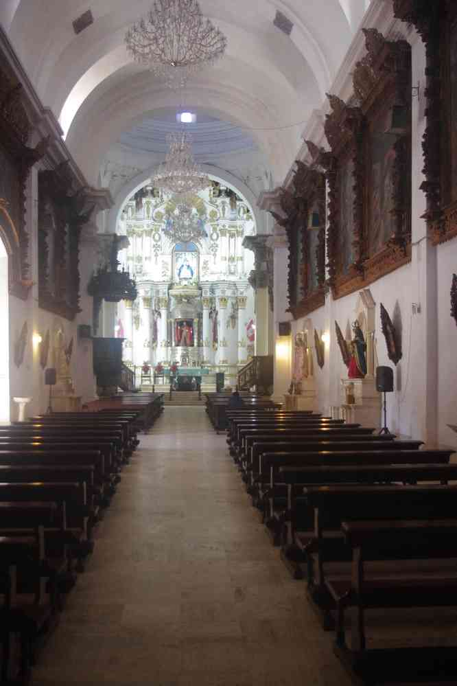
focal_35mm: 36
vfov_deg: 53.1
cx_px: 228
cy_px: 343
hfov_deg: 36.9
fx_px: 685
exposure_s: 1/40
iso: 3200
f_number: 4
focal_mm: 24
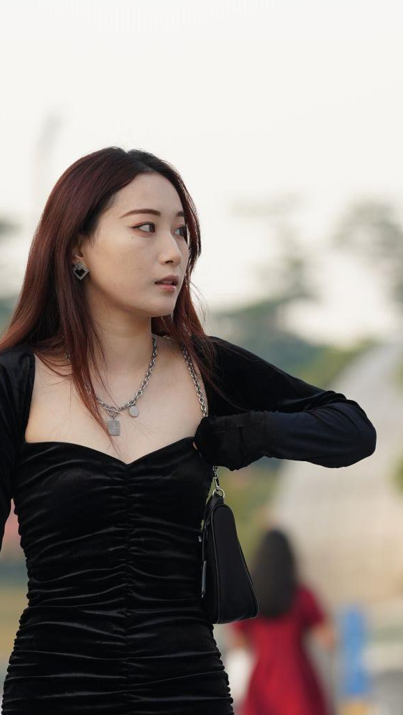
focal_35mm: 328
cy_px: 649
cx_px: 114
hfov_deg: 3.7
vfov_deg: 6.6
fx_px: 6225
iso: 320
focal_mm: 135
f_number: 3.2
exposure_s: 1/500
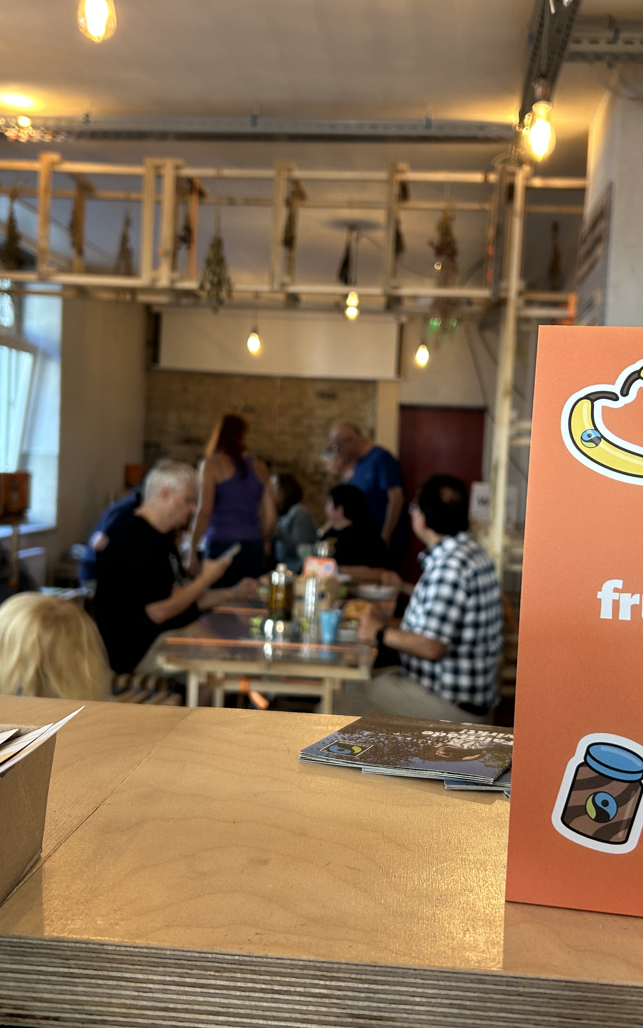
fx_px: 1037
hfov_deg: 34.4
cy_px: 514
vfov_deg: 52.7
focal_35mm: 37
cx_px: 351
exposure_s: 1/50
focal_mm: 5.7
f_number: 1.5
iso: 64
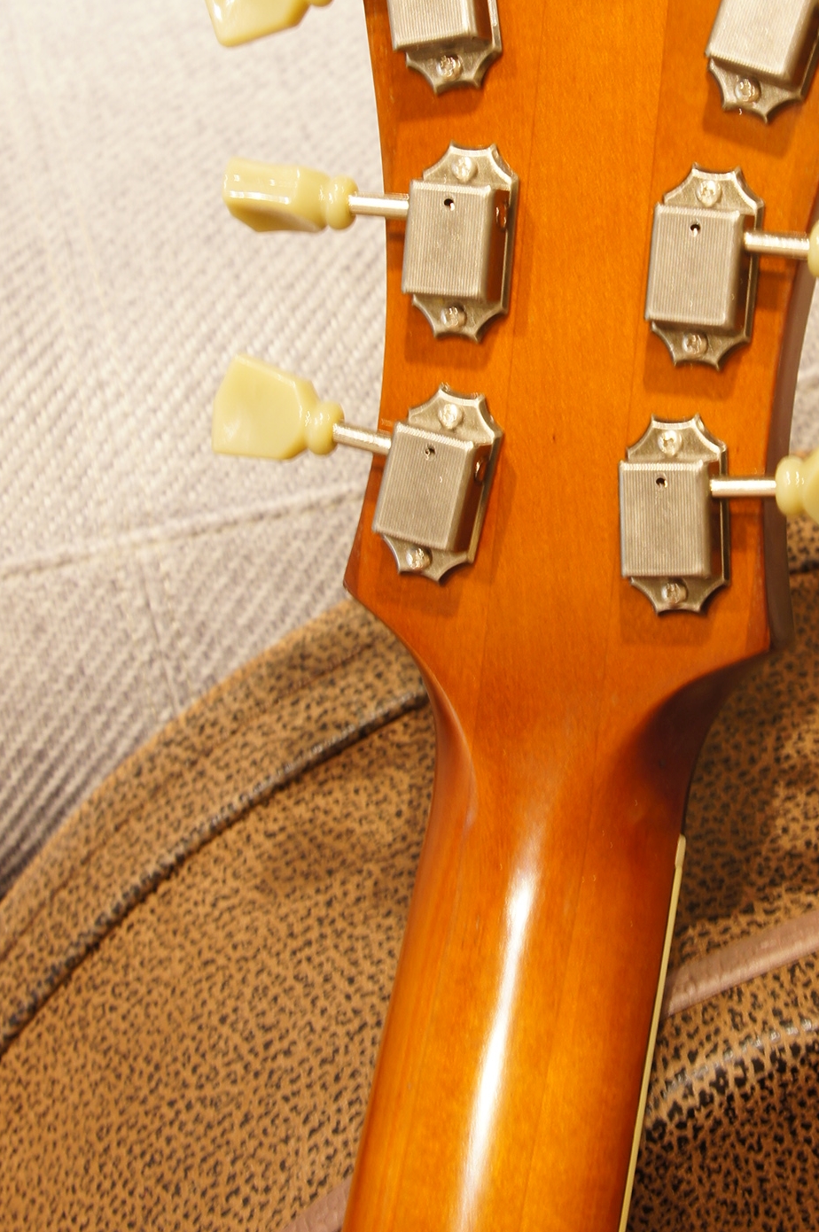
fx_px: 2531
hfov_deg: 18.2
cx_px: 666
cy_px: 374
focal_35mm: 74
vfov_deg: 27.1
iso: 100
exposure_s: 2
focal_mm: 30
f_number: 9
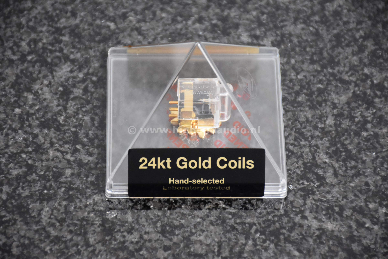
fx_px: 2263
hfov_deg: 9.8
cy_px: 130
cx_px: 194
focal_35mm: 210
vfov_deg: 6.5
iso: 2800
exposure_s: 1/125
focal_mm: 140
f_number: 5.6
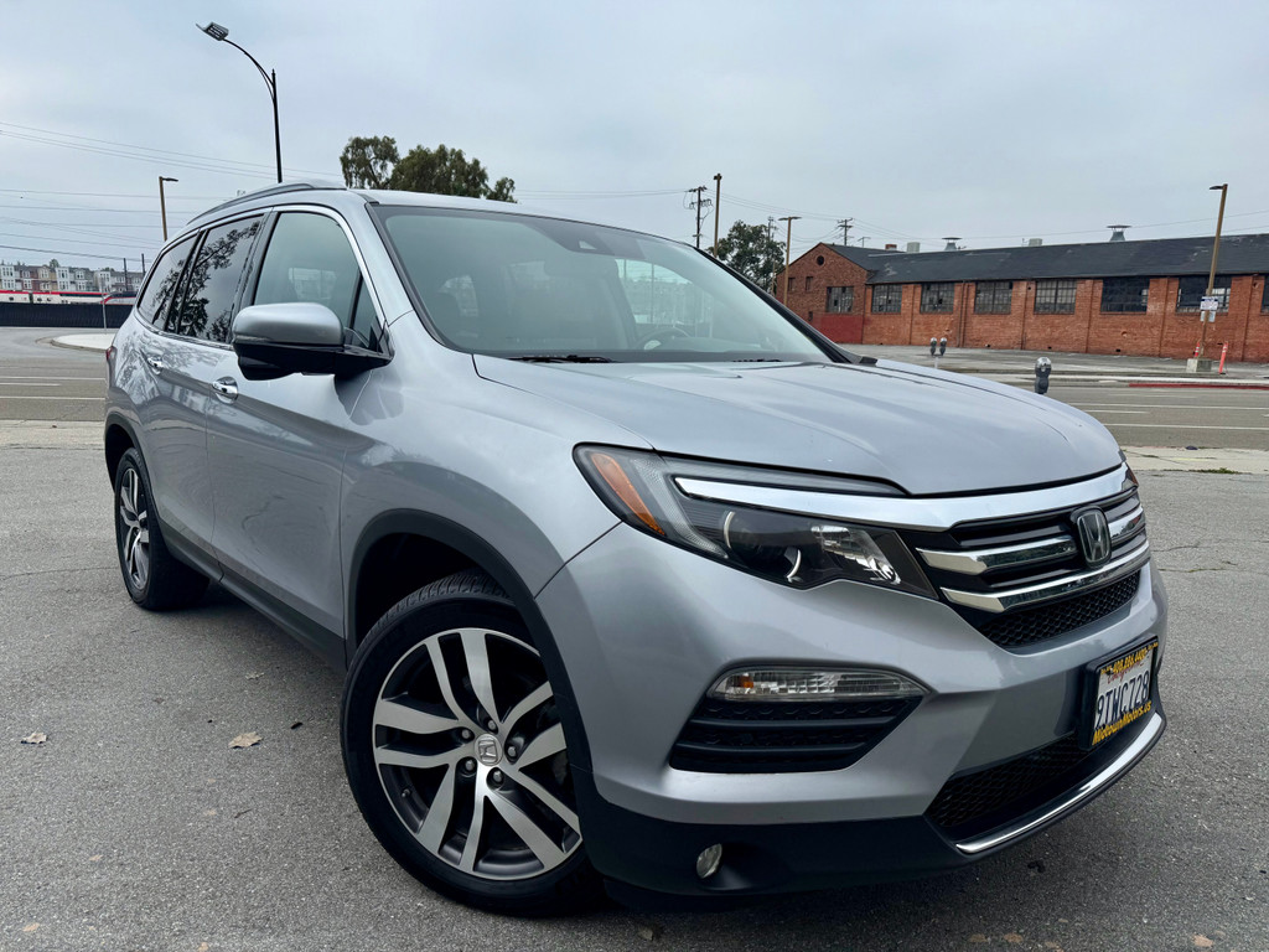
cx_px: 634
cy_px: 476
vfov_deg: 56.8
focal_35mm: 24
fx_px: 880
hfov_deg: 71.6
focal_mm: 6.76
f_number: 1.78
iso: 80
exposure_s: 1/5319
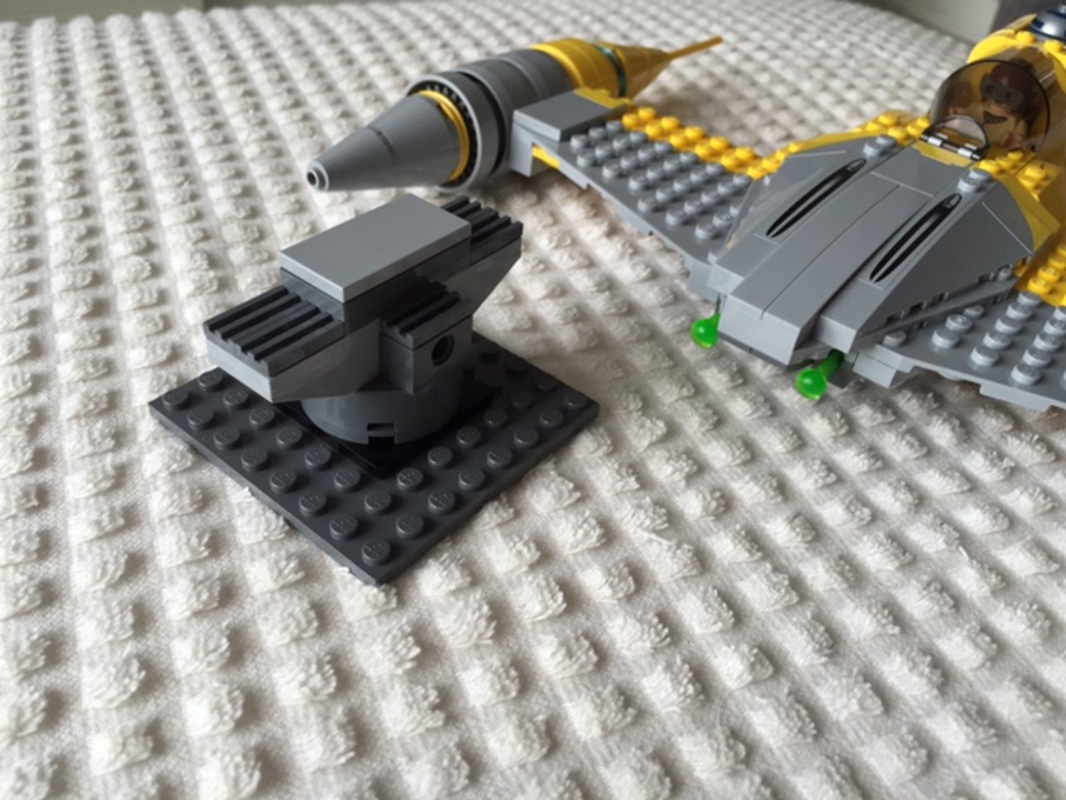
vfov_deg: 48.2
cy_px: 400
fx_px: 893
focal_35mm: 29
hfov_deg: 61.7
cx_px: 533
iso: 50
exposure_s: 1/120
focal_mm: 4.15
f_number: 2.2
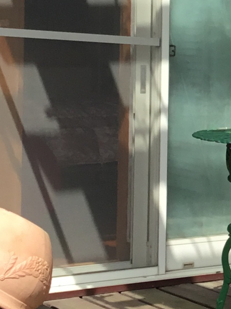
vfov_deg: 15.0
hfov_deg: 10.8
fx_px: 1166
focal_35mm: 131
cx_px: 369
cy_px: 84
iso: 25
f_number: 2.4
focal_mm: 3.3
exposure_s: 1/586
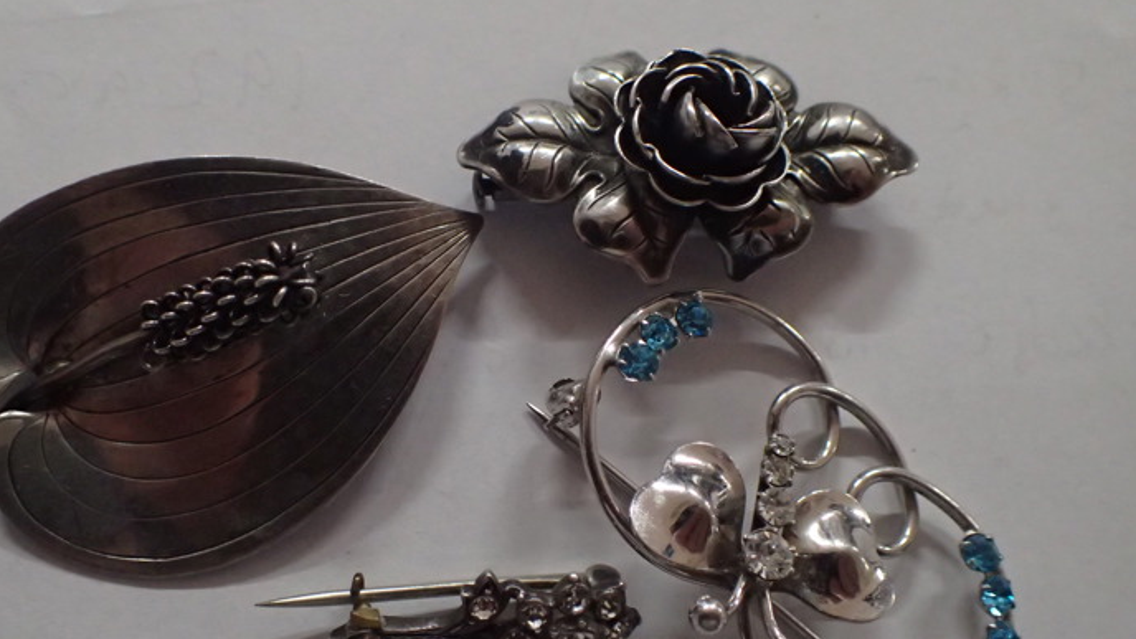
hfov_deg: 52.6
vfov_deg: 31.1
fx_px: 1145
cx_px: 495
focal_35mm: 38
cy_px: 368
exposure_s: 1/60
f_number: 2.3
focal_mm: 5.5
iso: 800
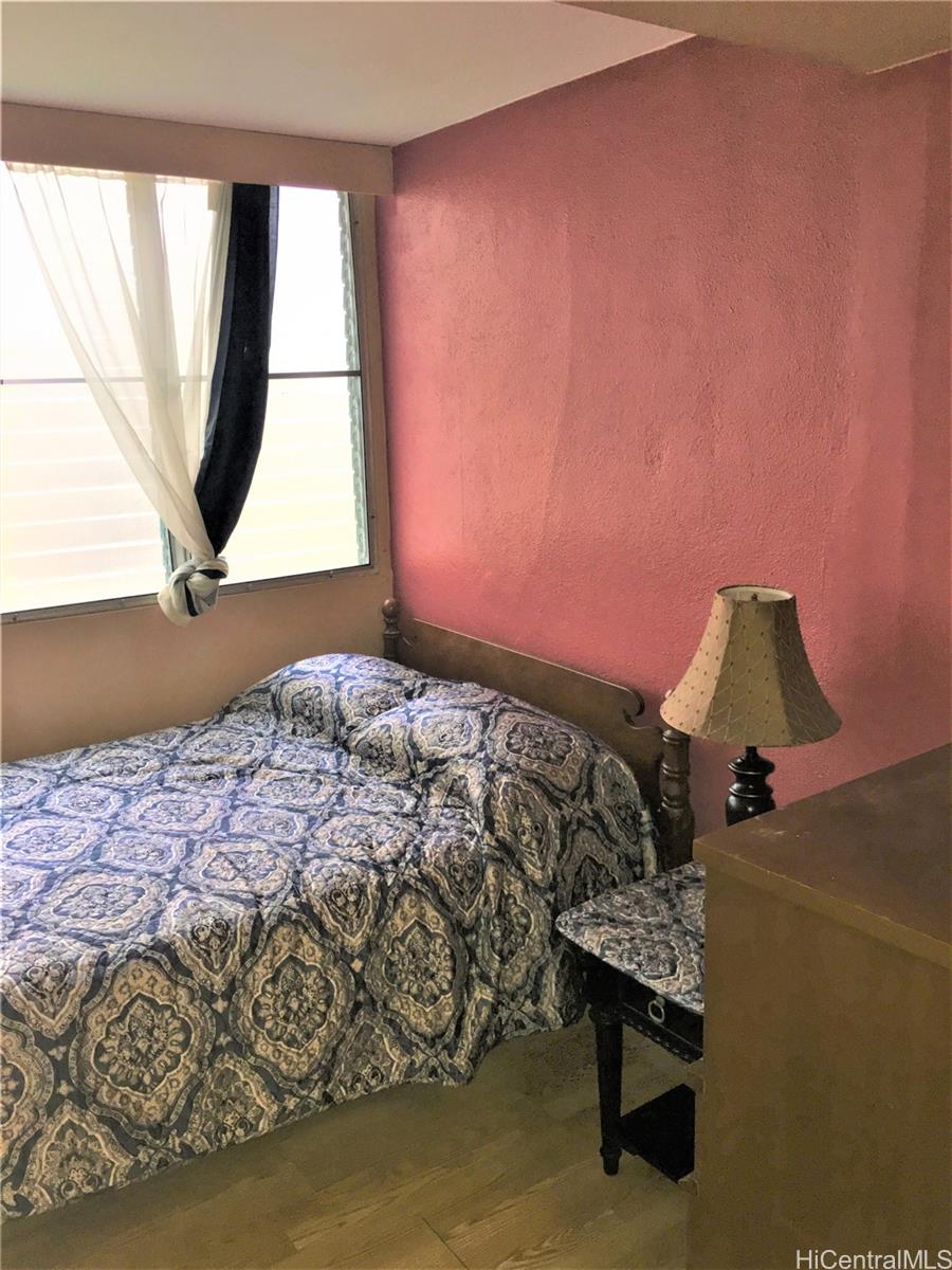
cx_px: 476
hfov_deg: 48.2
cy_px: 635
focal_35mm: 29
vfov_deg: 61.7
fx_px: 1063
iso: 50
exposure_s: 1/30
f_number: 2.2
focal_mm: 4.15
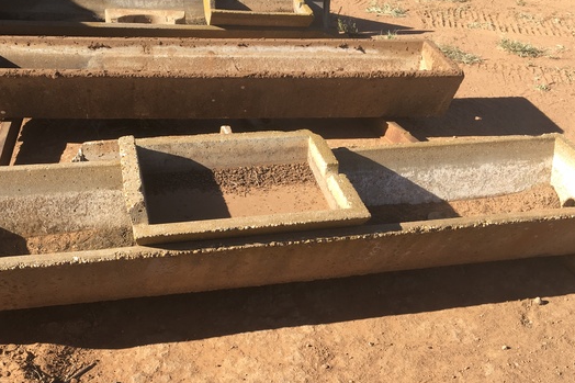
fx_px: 607
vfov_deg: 34.8
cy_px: 241
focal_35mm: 38
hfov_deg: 50.4
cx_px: 233
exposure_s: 1/674
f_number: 2.2
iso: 25
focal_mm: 4.15
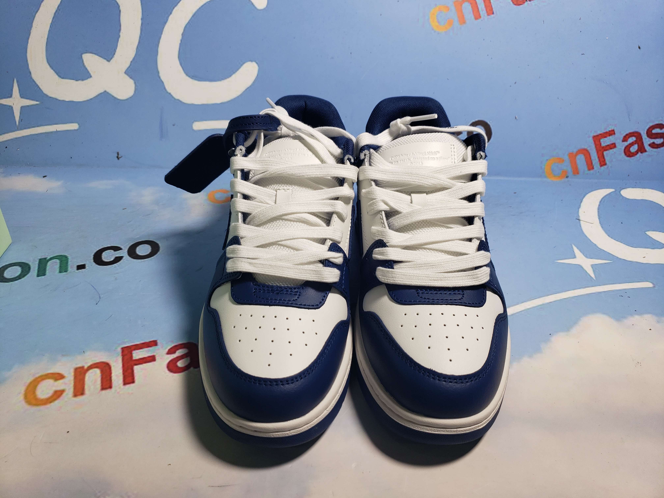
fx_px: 499
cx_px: 332
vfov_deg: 53.1
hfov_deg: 67.3
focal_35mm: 26
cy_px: 249
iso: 50
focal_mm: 4.3
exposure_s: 1/528
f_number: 1.5
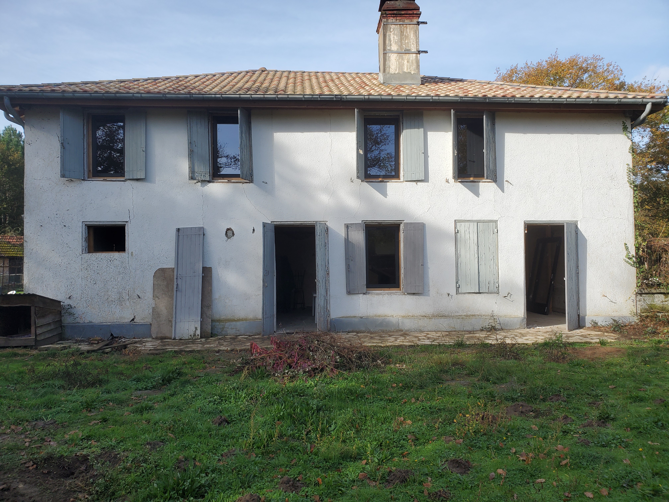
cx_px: 334
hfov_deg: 67.3
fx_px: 502
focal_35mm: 26
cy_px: 251
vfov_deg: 53.1
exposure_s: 1/912
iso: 50
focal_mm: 4.3
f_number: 2.4
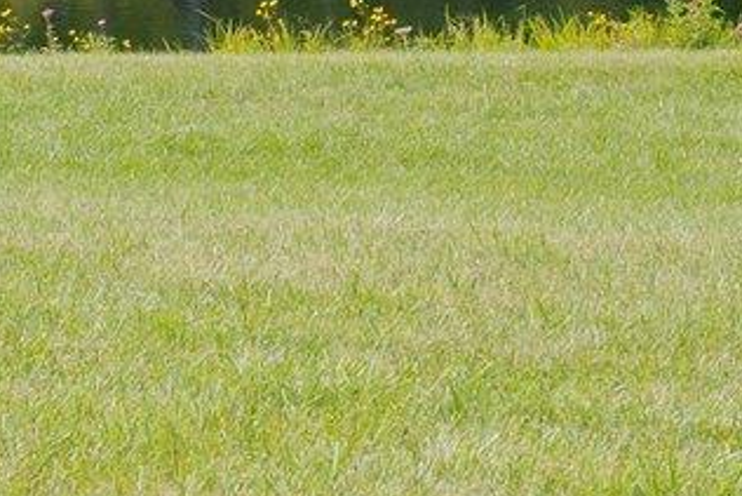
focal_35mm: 233
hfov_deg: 8.8
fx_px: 4804
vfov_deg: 5.6
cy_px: -786
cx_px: 256
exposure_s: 1/60
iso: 64
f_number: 11
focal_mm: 36
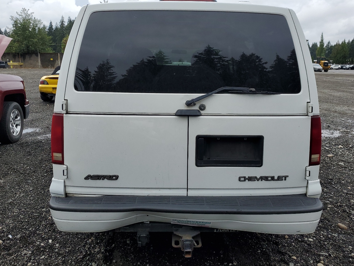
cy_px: 126
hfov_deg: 60.0
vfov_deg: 46.8
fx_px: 307
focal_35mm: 30
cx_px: 178
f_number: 1.5
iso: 50
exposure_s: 1/2500
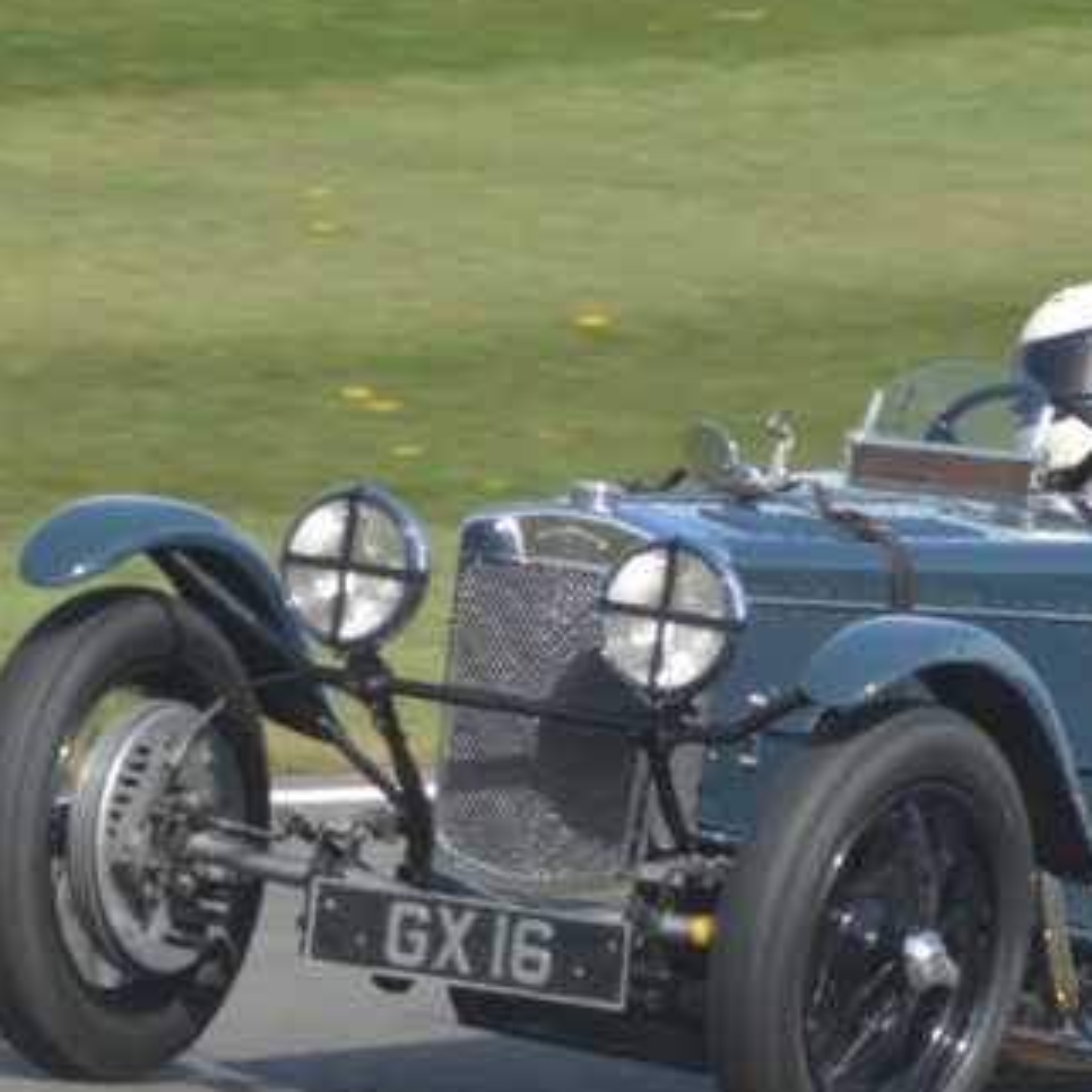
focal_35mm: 665
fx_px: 23734
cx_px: 804
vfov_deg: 2.6
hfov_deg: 2.6
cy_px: 768
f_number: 11
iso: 400
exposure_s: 1/400
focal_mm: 240
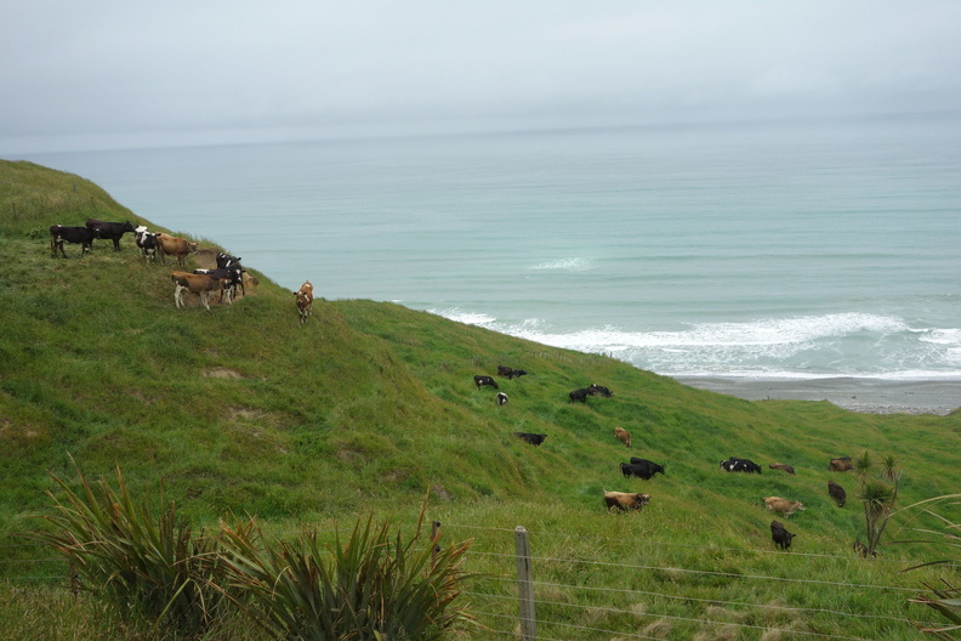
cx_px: 480
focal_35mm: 44
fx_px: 1174
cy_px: 320
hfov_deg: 44.5
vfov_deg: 30.5
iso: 125
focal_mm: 16.2
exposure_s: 1/800
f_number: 4
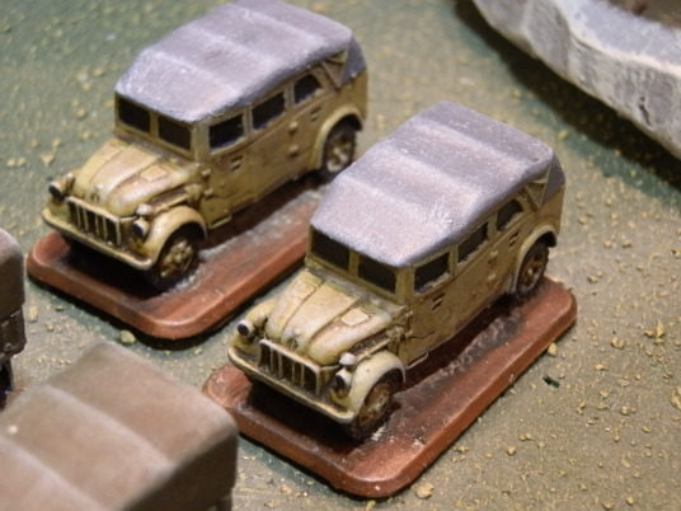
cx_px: 340
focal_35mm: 77
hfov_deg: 25.3
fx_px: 1515
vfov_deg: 19.1
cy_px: 256
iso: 400
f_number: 3.9
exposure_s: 1/20
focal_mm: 13.82
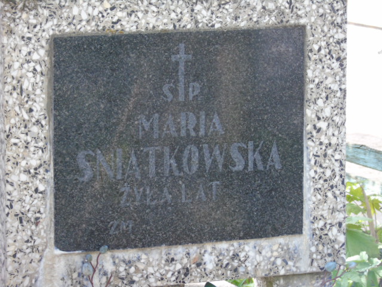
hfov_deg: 10.6
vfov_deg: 8.0
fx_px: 2053
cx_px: 191
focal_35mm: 186
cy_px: 144
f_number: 5
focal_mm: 33
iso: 320
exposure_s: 1/125
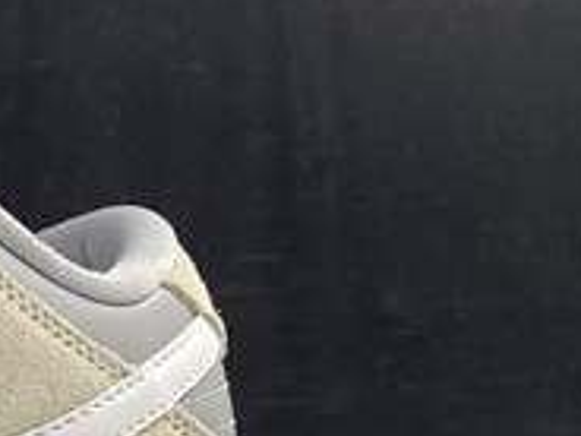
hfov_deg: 12.0
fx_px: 2367
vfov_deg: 10.5
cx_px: -676
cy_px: 360
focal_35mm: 141
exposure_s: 1/100
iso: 64
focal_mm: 4.25
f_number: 1.8
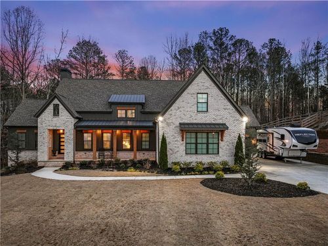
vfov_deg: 56.8
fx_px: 227
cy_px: 123
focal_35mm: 24
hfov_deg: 71.6
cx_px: 164
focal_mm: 12.29
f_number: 2.8
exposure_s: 1/20
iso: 100
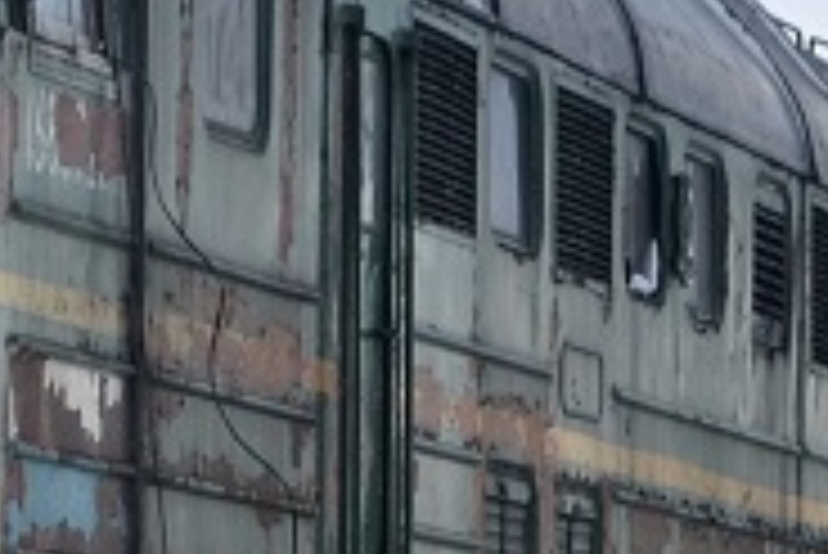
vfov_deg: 3.2
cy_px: 559
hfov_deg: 4.8
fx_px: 9898
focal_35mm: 430
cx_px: 90
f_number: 7.1
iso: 100
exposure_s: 1/200
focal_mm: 44
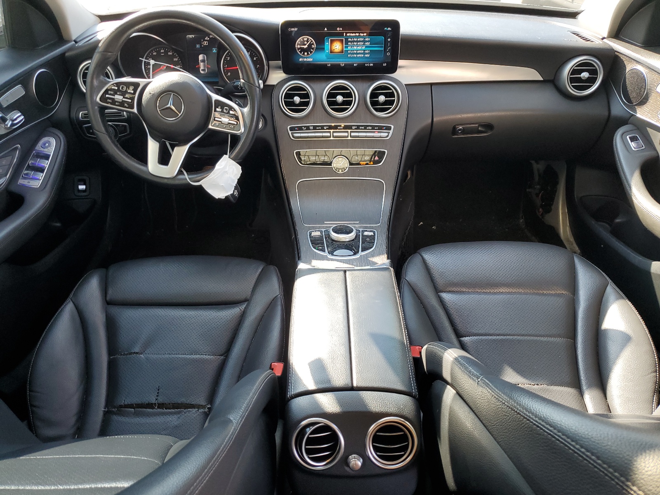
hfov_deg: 67.3
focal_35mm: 26
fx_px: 496
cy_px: 248
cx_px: 330
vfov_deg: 53.1
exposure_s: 1/120
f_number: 1.5
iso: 59
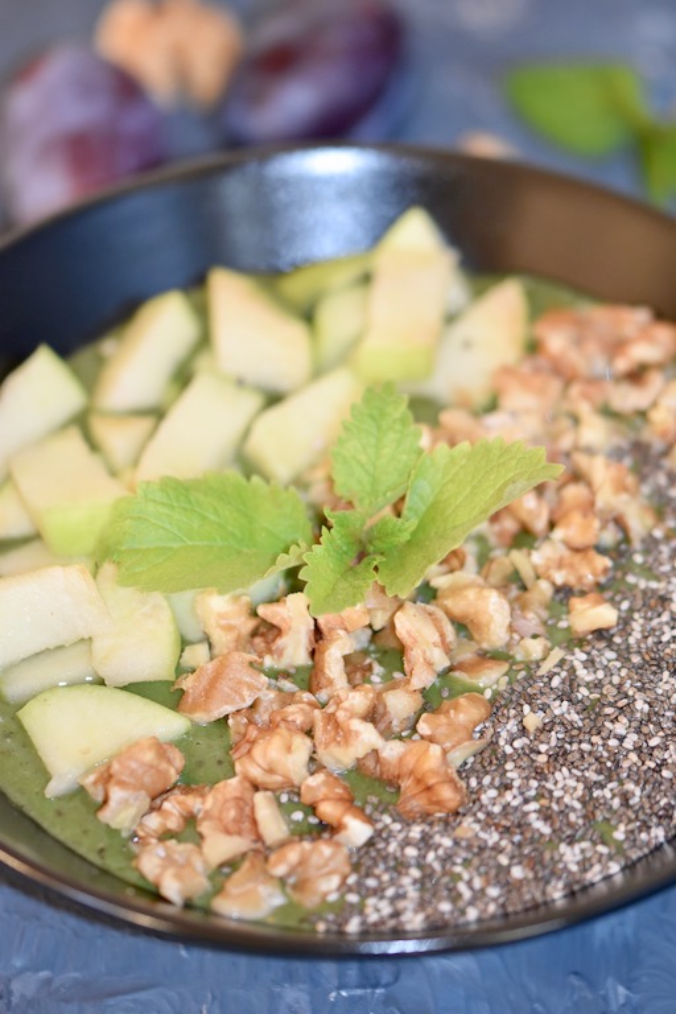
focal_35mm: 158
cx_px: 338
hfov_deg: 8.7
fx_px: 4436
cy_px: 507
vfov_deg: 13.0
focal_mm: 105
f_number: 3.3
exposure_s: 1/60
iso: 800
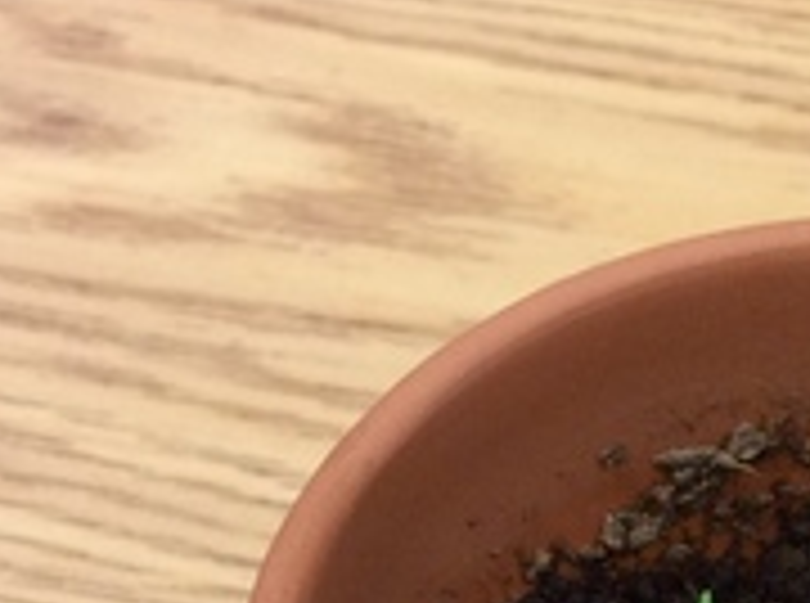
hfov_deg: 17.0
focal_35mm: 114
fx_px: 2660
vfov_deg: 12.7
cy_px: 693
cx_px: 788
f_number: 2.4
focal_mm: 3.3
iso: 64
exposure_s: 1/24
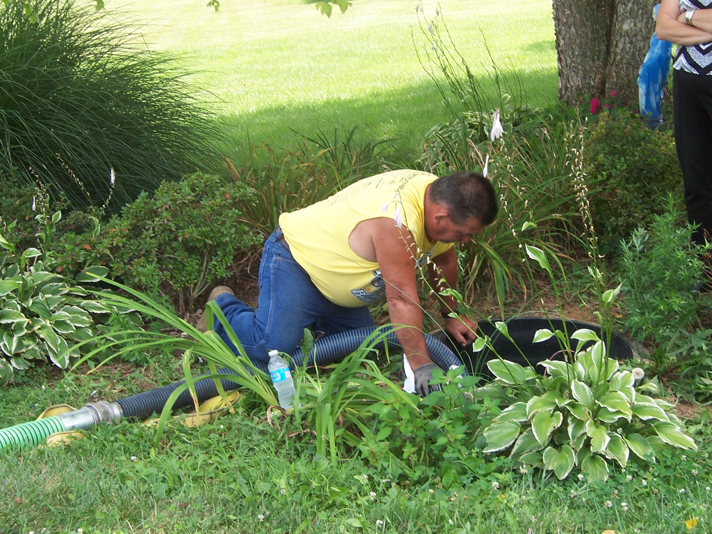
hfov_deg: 32.2
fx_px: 1234
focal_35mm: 60
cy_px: 267
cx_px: 356
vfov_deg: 24.4
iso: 80
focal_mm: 10
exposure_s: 1/125
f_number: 4.8
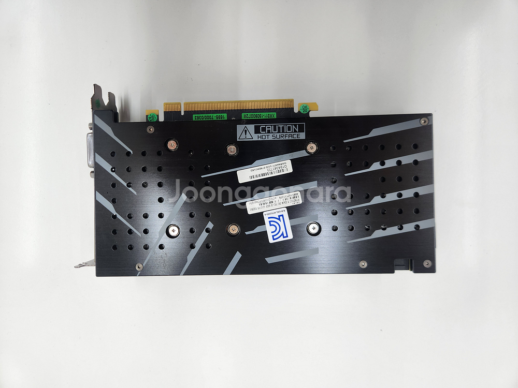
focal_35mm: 23
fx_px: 344
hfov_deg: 73.9
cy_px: 194
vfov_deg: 58.9
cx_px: 259
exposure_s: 1/120
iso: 64
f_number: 1.8
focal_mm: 5.4
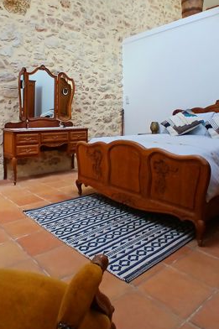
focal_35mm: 24
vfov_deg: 72.4
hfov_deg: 52.8
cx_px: 91
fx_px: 219
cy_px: 121
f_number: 2.2
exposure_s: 1/33.3
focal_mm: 1.4
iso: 80
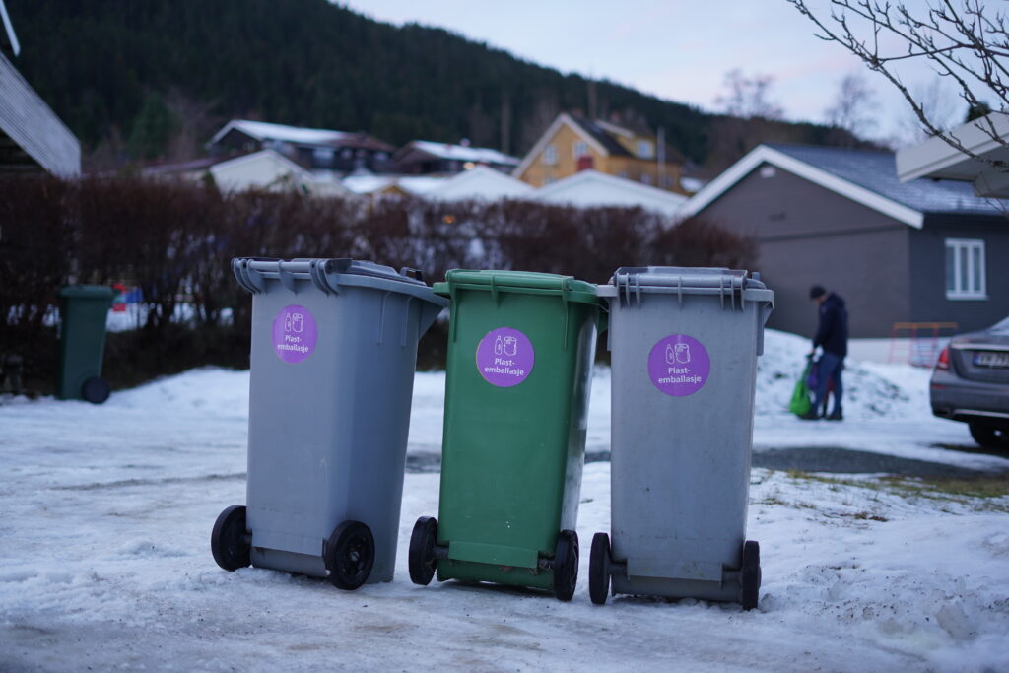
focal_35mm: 50
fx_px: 1401
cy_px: 336
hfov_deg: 39.6
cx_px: 504
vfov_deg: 27.0
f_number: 1.8
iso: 160
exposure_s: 1/50
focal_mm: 50
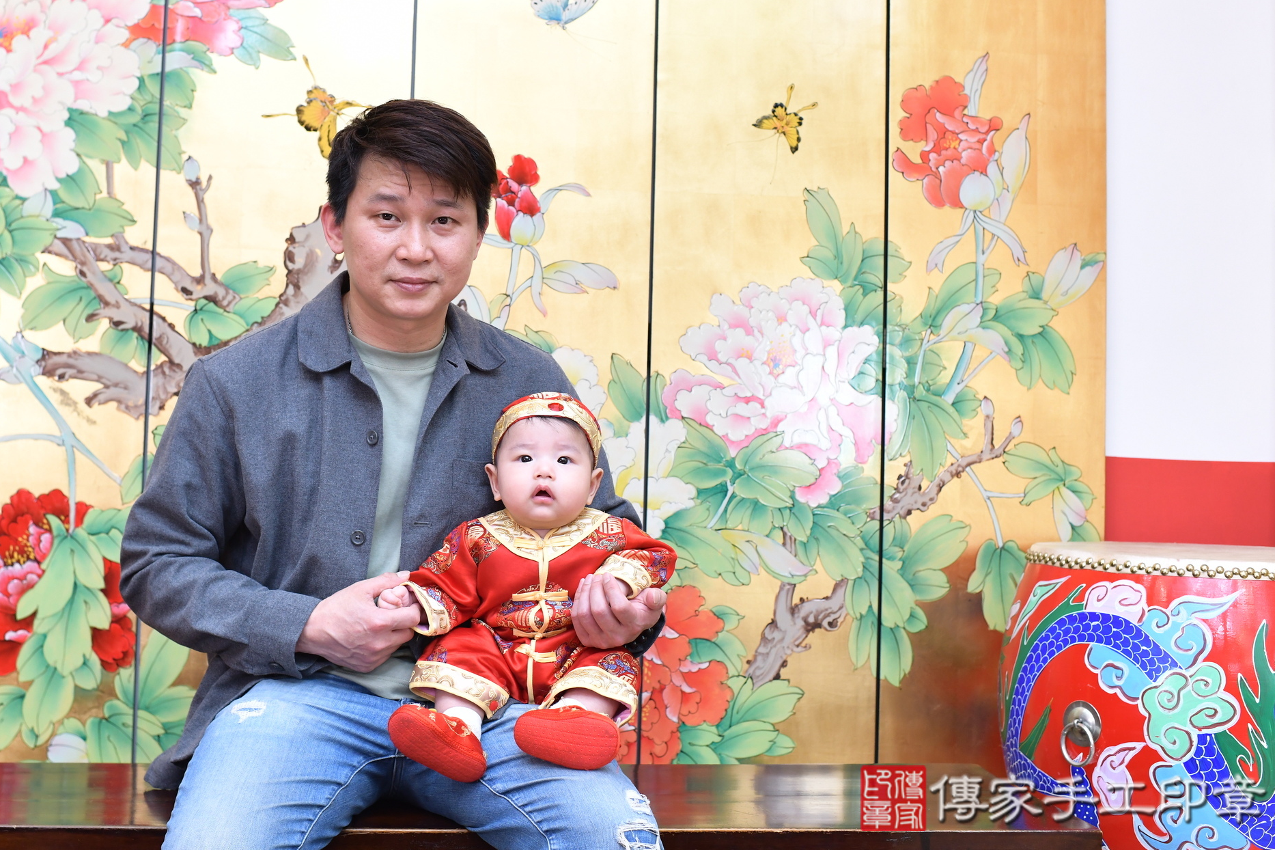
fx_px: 1593
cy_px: 342
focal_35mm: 45
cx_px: 526
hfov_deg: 43.4
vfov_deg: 29.8
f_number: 4.5
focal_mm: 35
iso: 1000
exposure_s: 1/200
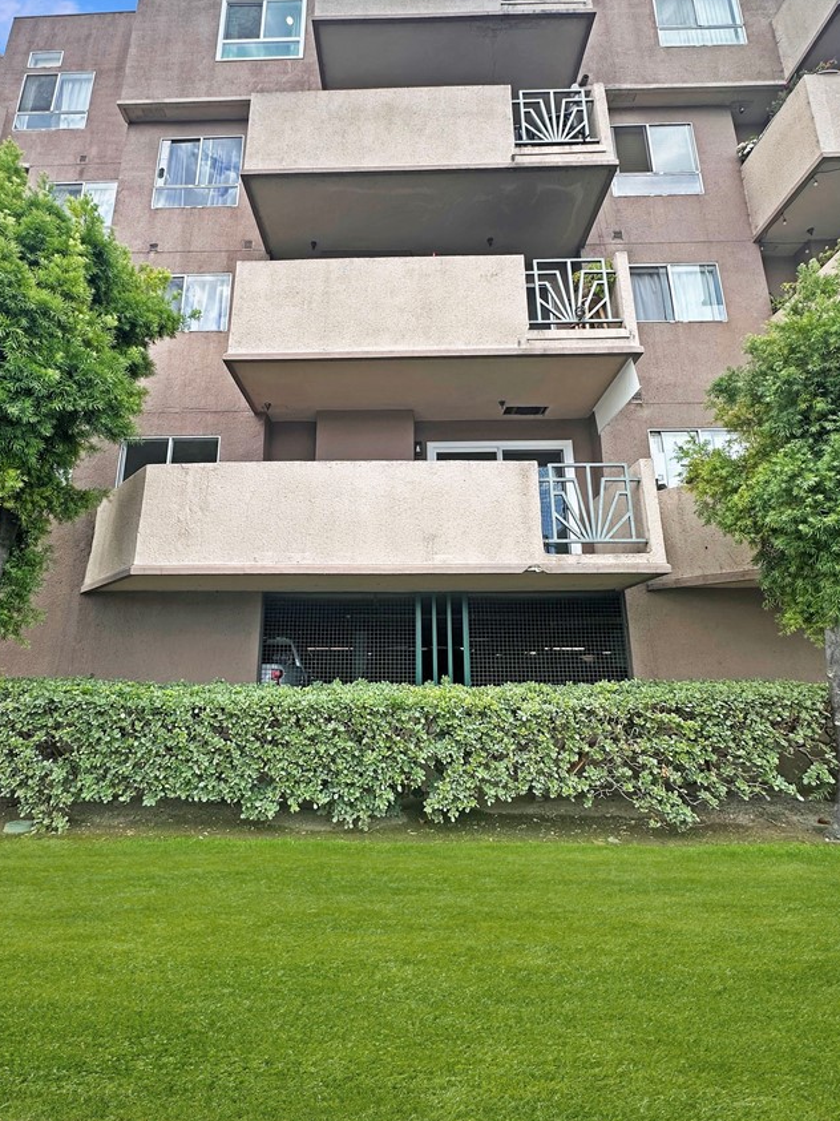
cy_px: 523
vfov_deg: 90.9
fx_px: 550
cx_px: 391
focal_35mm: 17
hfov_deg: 74.6
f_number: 2.2
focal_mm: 2.22
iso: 40
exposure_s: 1/282
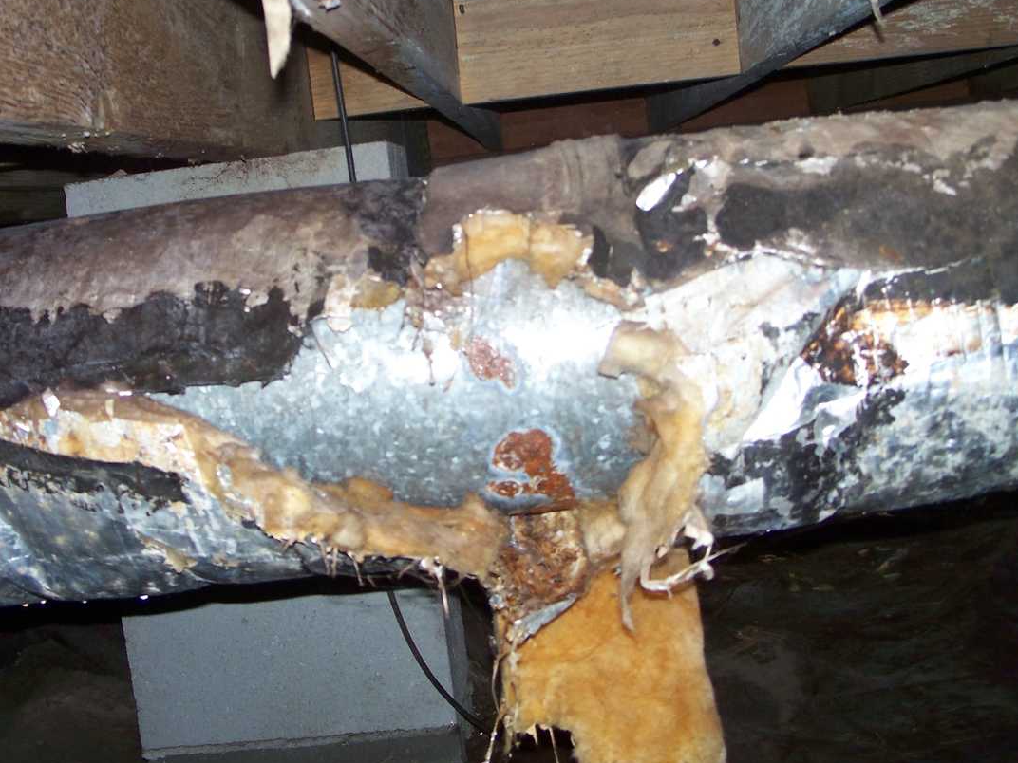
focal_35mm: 46
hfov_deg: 41.2
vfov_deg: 31.4
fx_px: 1353
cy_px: 308
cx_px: 449
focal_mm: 7.8
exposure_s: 1/60
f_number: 2.8
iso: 200
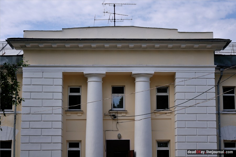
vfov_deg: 18.1
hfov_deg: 27.0
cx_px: 118
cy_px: 78
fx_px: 491
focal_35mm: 75
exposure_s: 1/1000
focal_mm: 50
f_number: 4.5
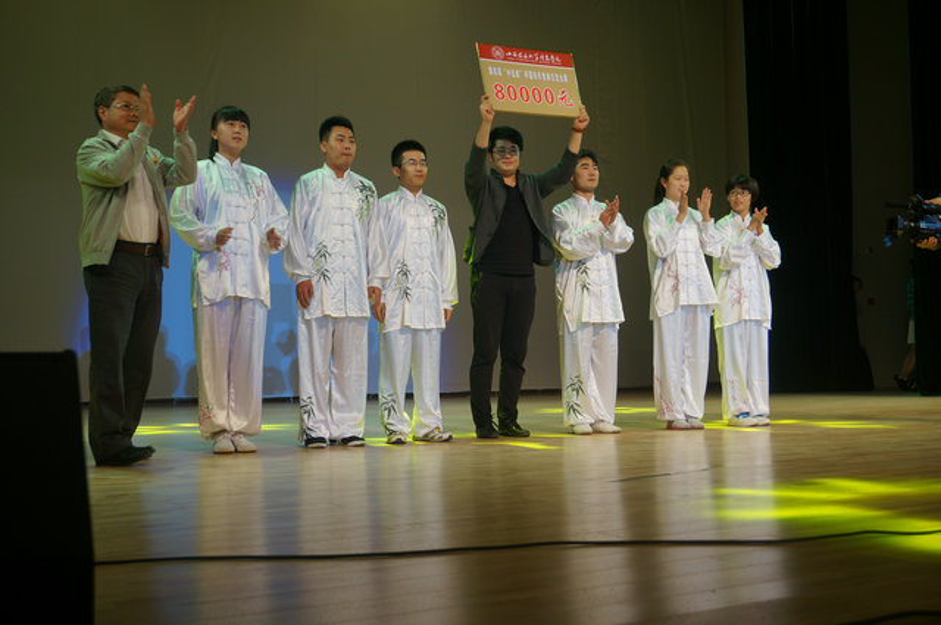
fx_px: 1057
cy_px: 312
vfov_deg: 32.9
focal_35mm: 40
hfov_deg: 48.0
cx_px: 470
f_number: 4.5
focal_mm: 27
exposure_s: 1/160
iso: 200
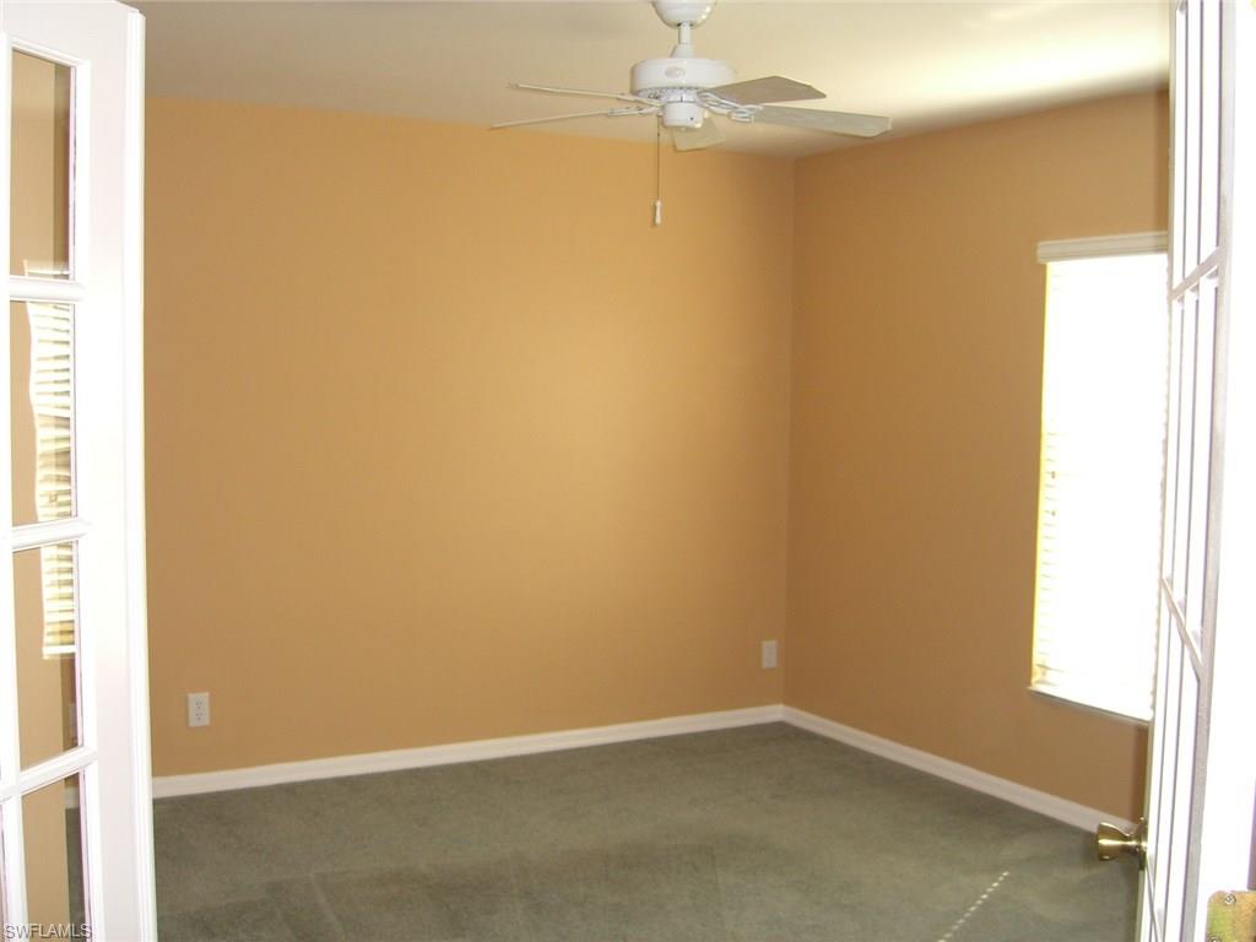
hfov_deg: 49.0
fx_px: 1379
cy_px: 471
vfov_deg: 37.7
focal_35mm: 38
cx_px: 628
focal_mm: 7.9
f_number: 2.8
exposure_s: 1/60
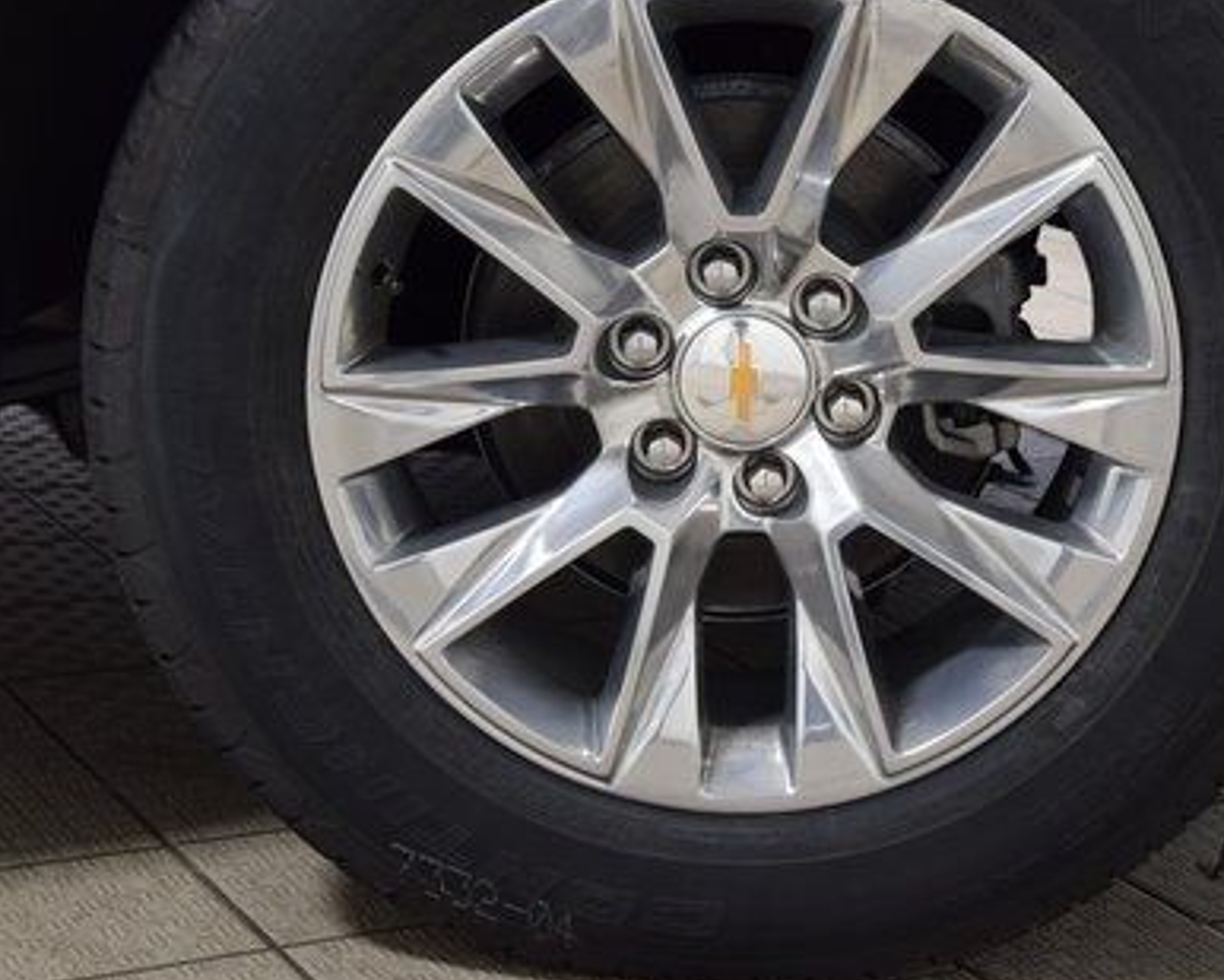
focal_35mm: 84
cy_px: 360
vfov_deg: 18.3
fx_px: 3044
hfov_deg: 22.7
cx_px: 755
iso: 900
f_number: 6.3
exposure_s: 1/15
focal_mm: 36
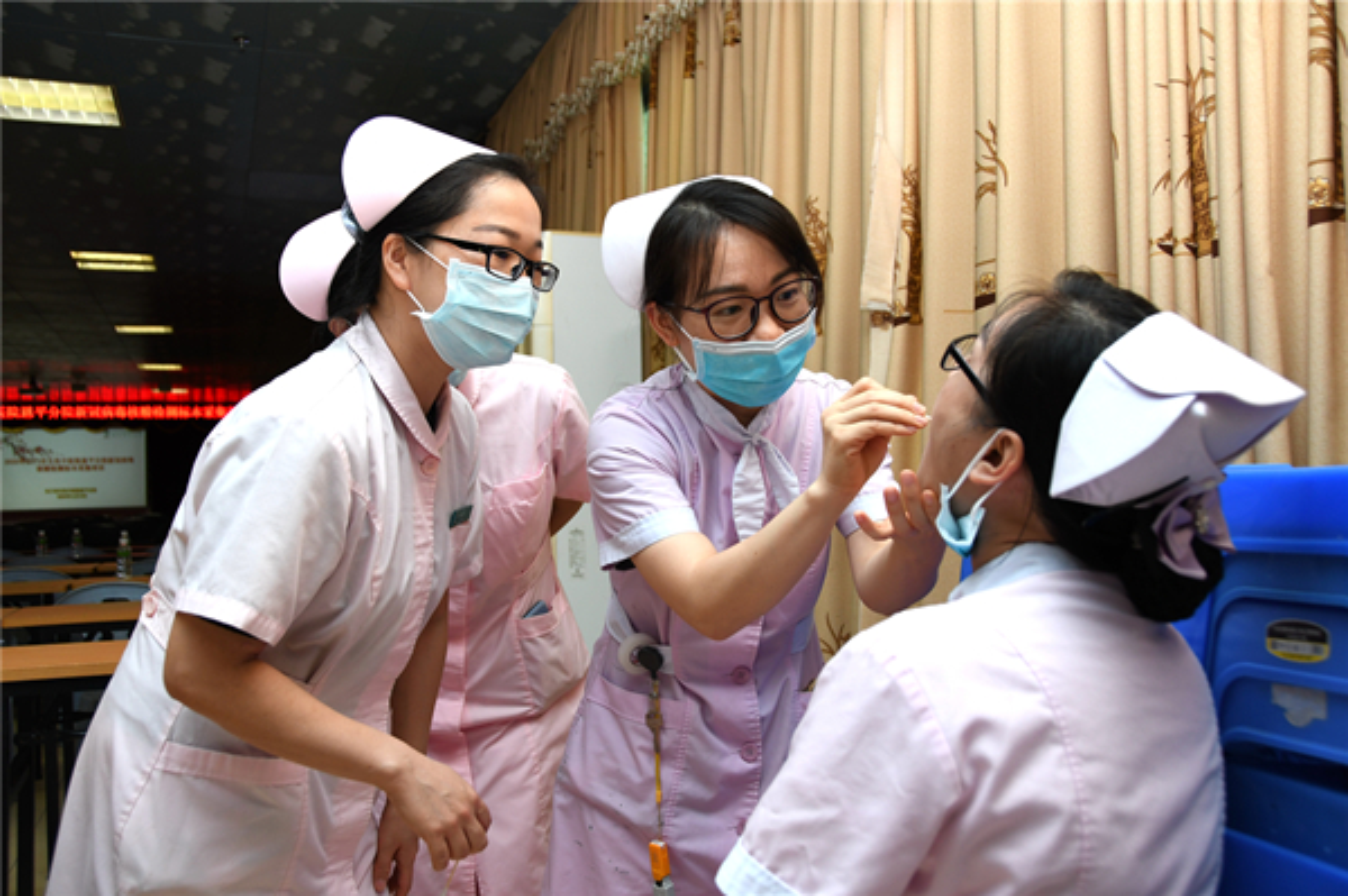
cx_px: 674
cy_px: 448
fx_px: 1122
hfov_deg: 62.0
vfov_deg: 43.5
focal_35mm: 30
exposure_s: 1/100
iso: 400
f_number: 3.5
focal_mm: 20
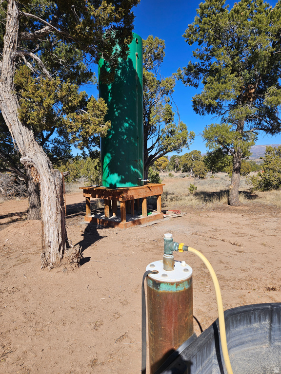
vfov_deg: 73.9
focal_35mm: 23
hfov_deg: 58.9
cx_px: 140
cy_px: 187
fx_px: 249
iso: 25
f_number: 1.8
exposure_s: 1/2140
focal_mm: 5.4
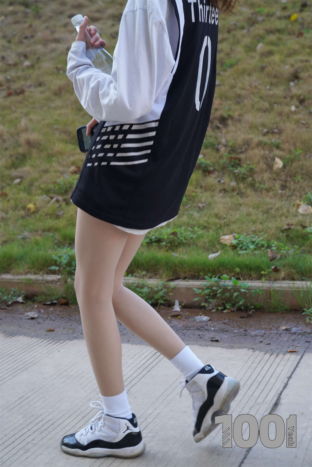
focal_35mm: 56
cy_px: 234
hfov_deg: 24.2
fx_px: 728
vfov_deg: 35.6
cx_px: 156
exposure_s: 1/320
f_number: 5
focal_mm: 56
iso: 640
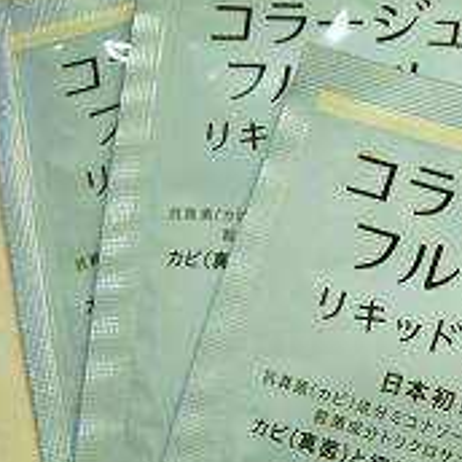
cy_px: 275
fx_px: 1087
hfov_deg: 22.8
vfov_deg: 24.0
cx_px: 485
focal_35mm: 72
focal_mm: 6.3
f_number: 3.3
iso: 200
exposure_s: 1/8
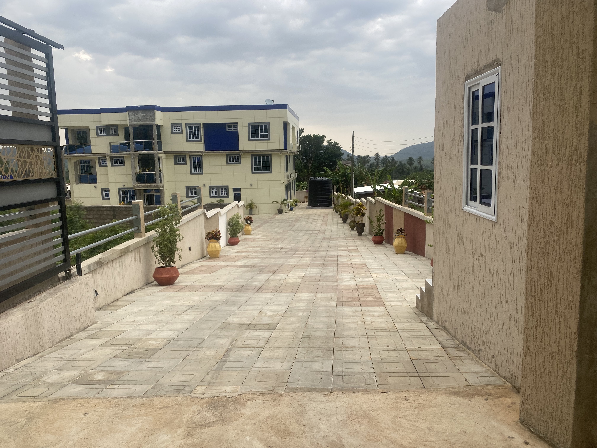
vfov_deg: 53.1
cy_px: 224
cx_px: 298
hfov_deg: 67.3
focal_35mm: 26
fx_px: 448
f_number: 1.8
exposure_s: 1/651
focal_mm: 4.25
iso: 32
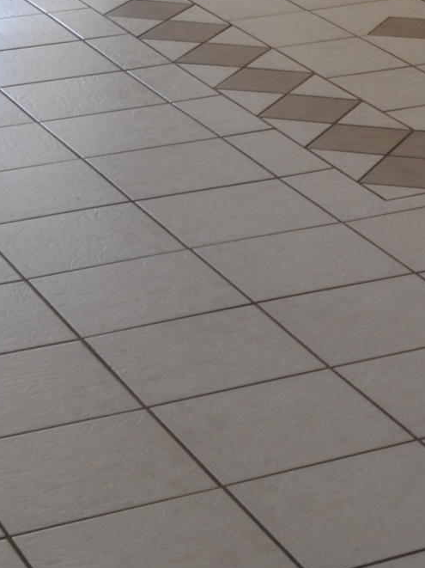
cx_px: 536
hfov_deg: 11.1
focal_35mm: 131
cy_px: -157
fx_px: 2147
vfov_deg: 14.5
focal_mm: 20
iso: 400
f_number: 5.6
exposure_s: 1/60
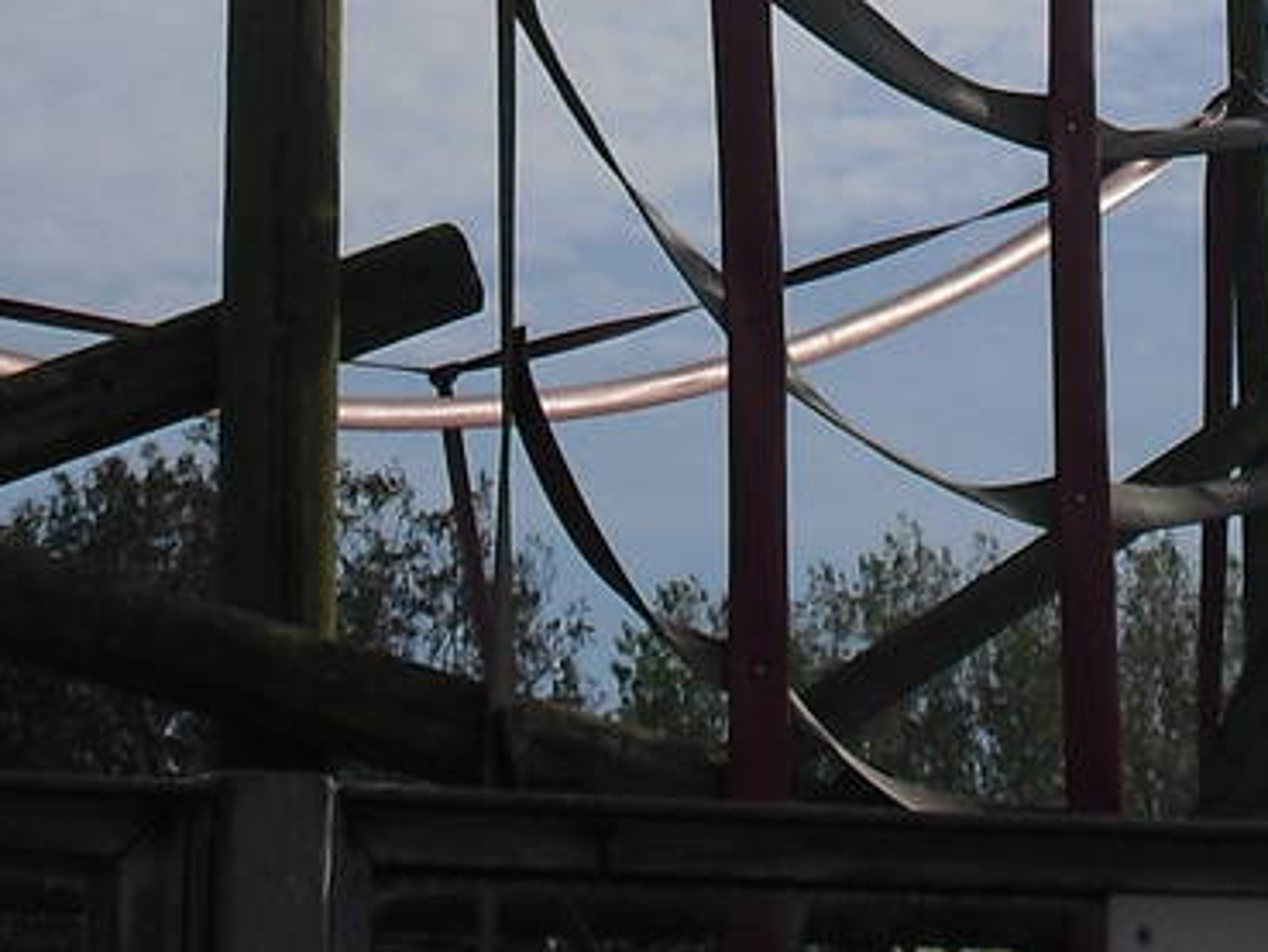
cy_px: -581
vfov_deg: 9.2
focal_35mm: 156
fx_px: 5716
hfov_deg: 12.7
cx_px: 704
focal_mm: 6.3
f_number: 7.8
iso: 64
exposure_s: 1/400
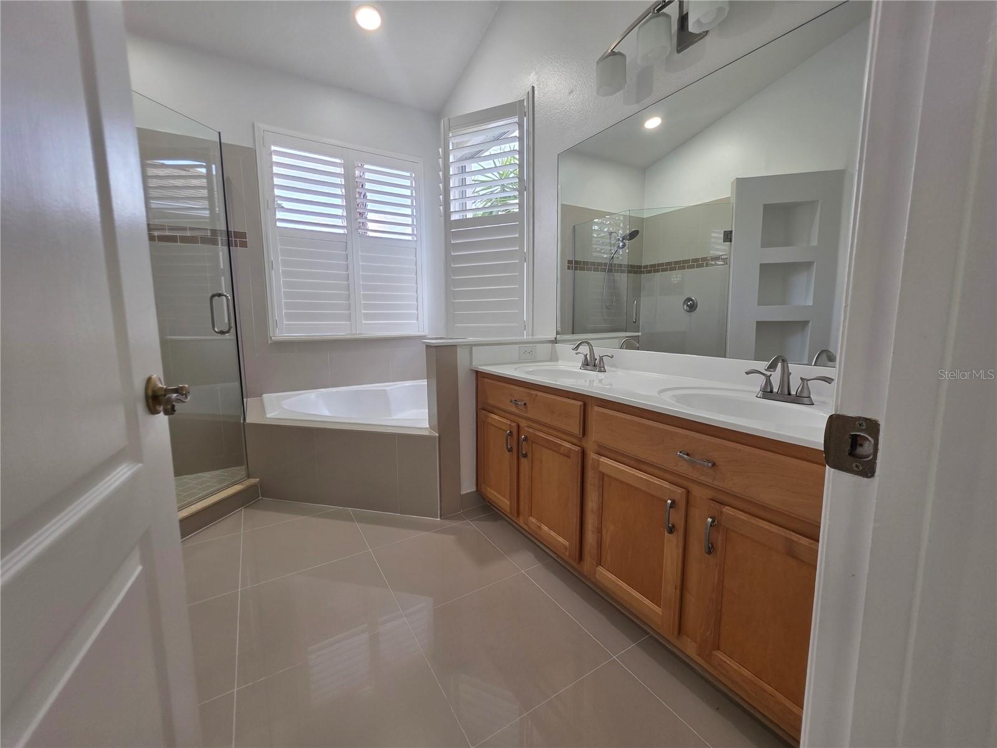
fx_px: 374
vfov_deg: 89.9
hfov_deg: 106.2
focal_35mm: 13
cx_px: 498
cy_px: 374
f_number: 1.9
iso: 100
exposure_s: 1/120
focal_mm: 2.2
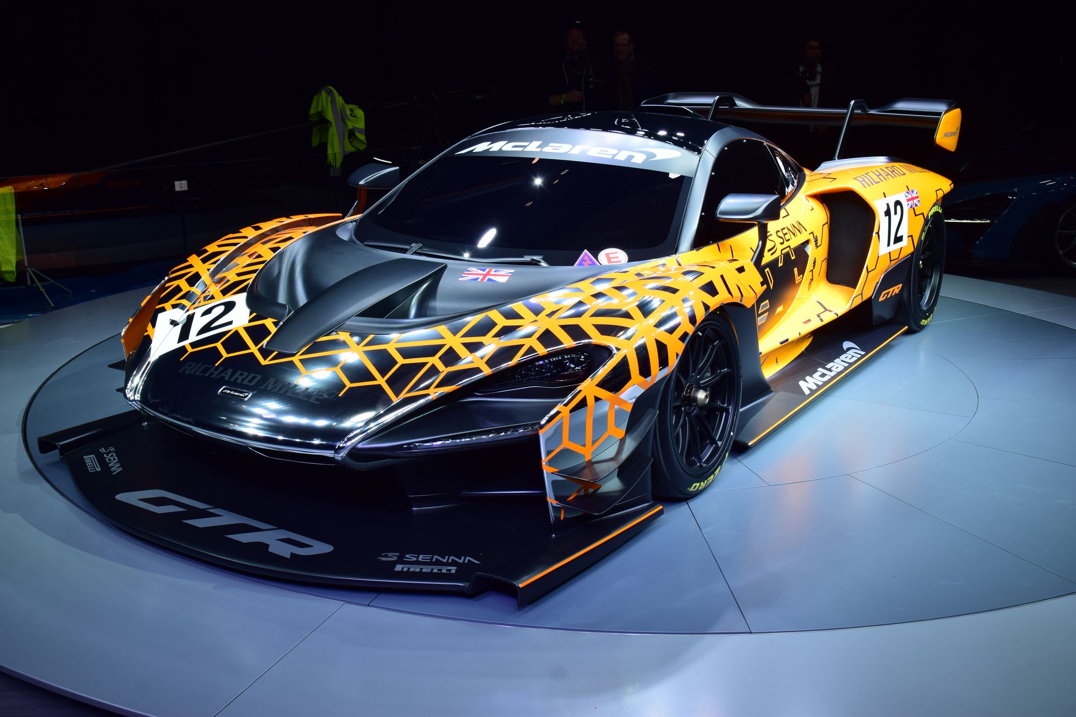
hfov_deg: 51.3
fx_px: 1121
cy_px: 358
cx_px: 538
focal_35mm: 38
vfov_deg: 35.5
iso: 200
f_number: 14
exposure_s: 1/125
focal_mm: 25
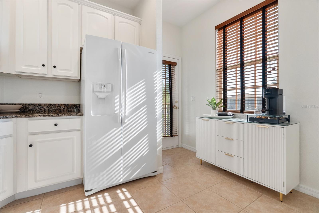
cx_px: 160
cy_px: 106
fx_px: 151
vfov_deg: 70.5
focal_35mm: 17
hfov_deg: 93.3
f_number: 9
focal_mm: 17
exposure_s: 1/30
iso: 640
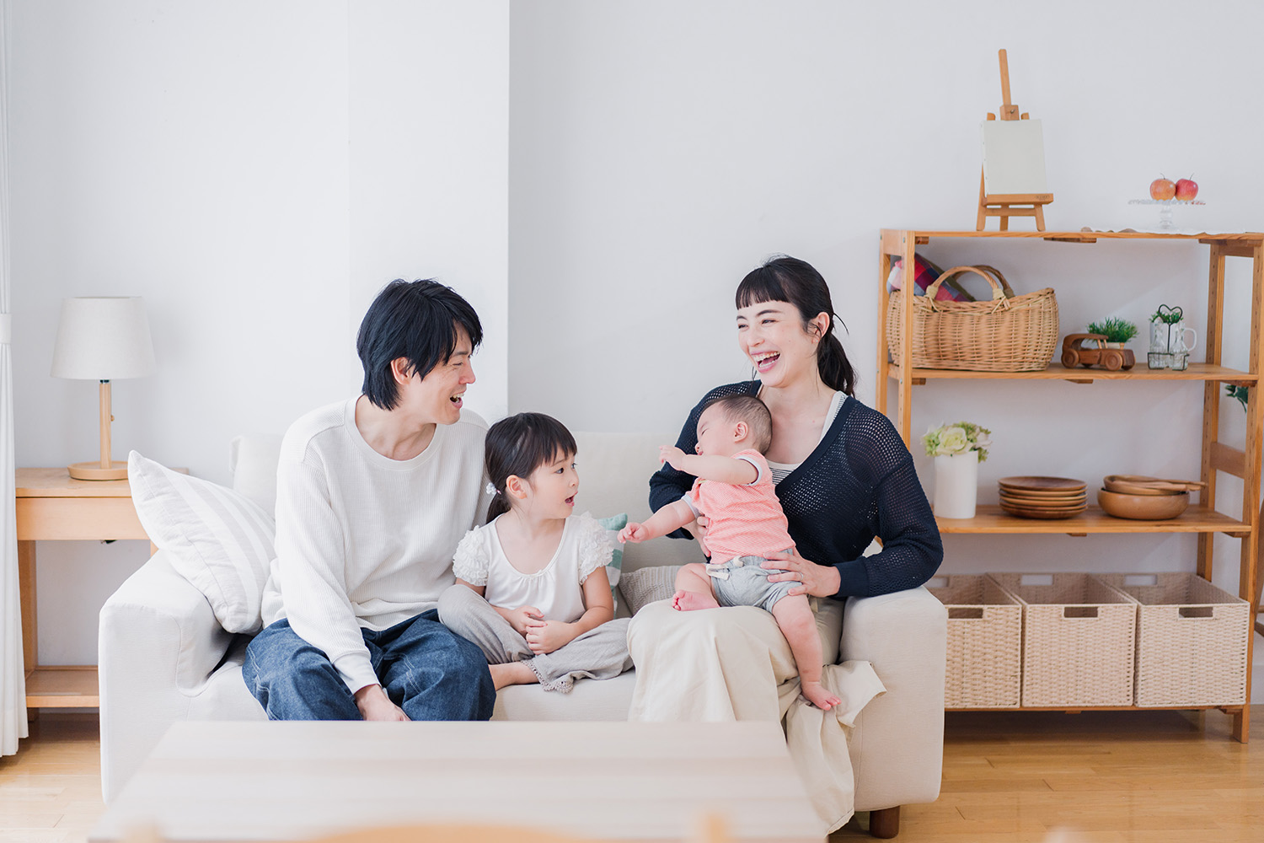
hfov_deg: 36.2
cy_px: 422
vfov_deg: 24.6
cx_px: 632
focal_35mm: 55
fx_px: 1931
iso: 250
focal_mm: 55
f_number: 1.8
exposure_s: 1/250
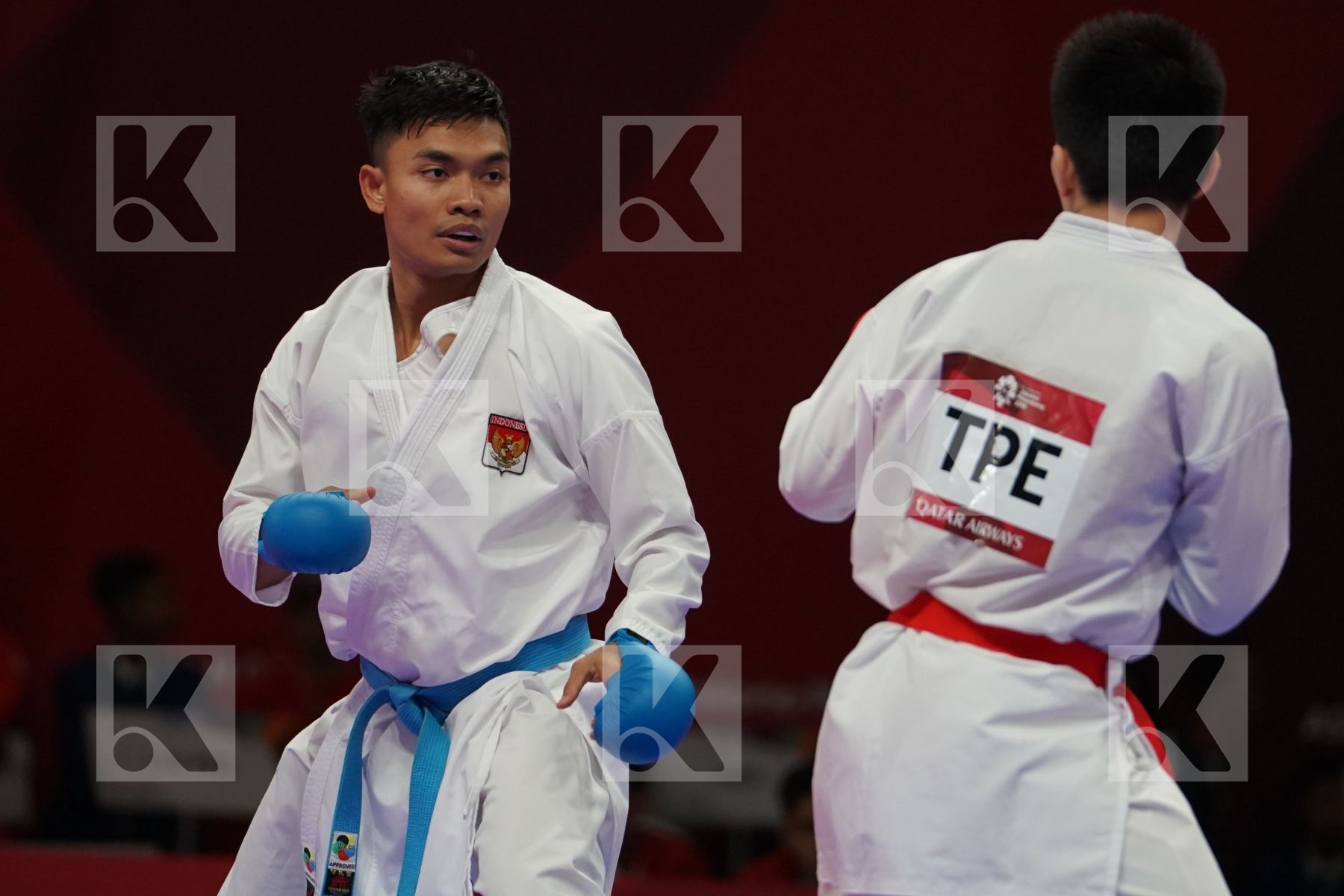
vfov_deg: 3.3
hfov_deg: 5.0
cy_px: 448
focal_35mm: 414
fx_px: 15455
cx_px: 672
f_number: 4
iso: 2500
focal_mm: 276
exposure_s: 1/1000
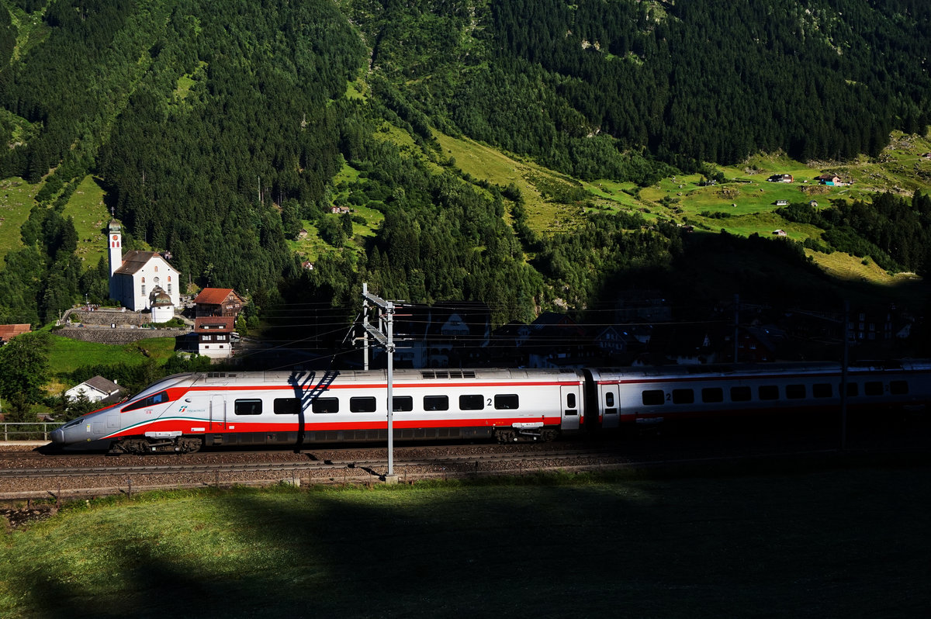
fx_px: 891
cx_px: 466
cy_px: 310
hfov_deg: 55.1
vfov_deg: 38.3
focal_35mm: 34
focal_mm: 23
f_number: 8
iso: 400
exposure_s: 1/1250
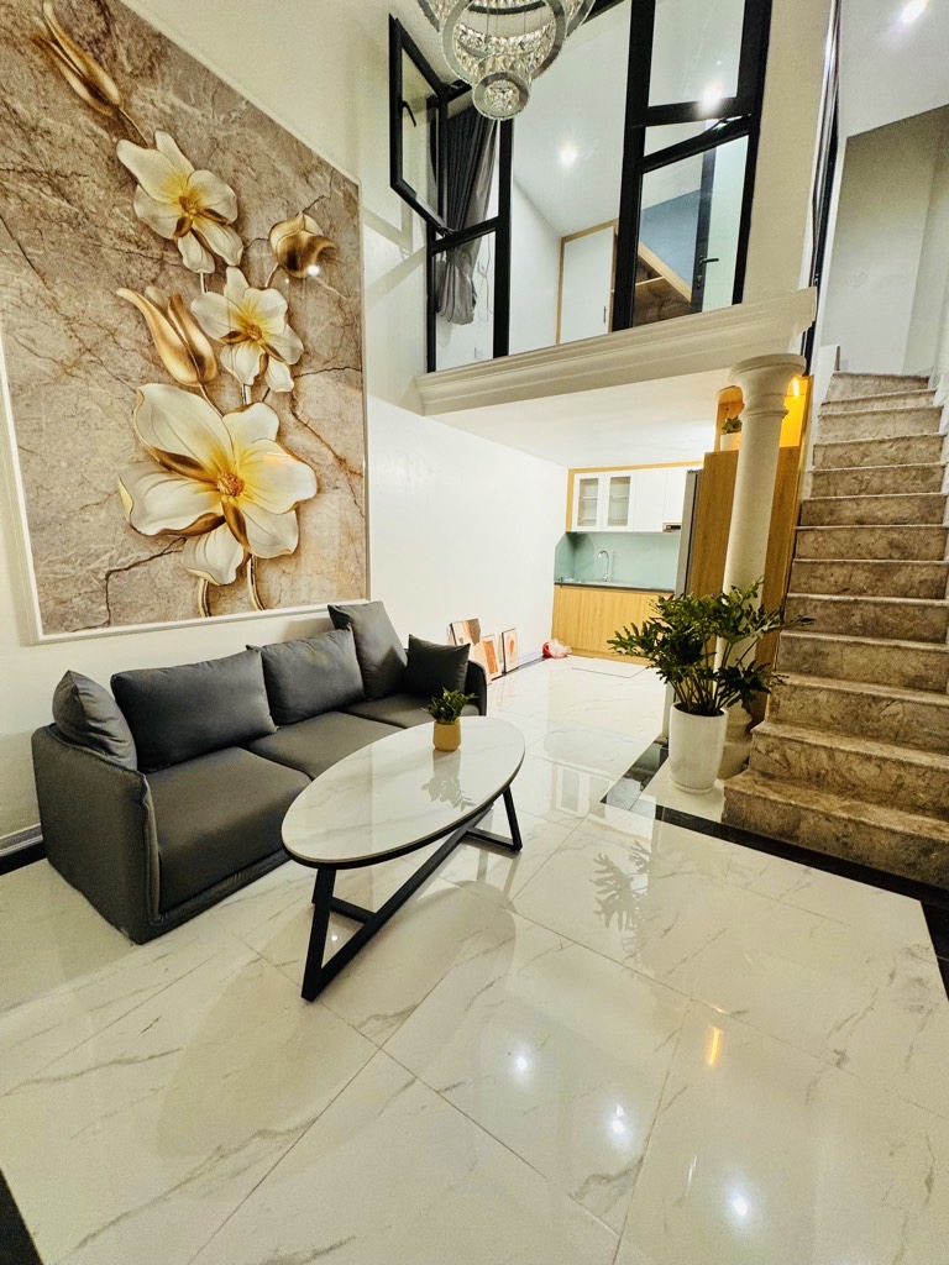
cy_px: 632
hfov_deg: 85.7
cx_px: 474
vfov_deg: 102.1
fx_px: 512
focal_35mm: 14
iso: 160
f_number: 2.2
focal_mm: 2.22
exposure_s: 1/100
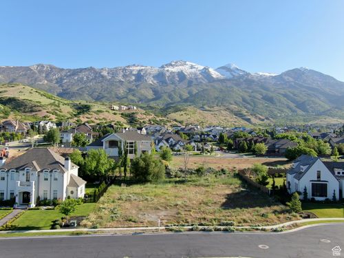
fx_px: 288
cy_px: 129
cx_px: 172
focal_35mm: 29
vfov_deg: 48.2
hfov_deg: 61.7
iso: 110
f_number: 3
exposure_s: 1/640
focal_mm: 5.11
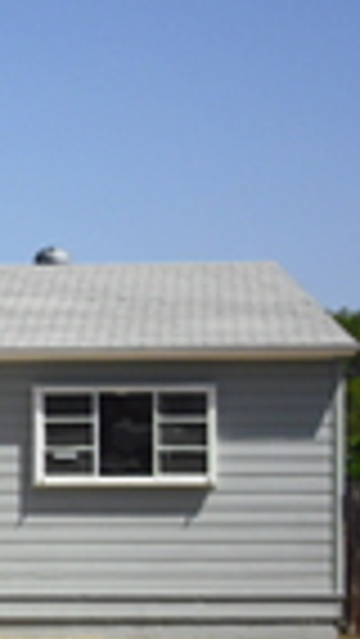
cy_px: 482
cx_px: -284
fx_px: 2068
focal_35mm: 122
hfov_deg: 9.5
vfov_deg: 17.5
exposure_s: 1/250
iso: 100
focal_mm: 7.6
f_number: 8.9
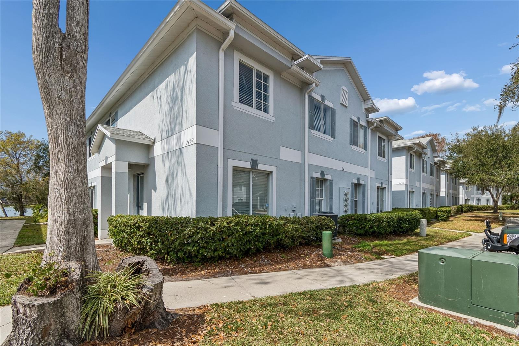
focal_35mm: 15
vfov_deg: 77.3
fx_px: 216
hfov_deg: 100.4
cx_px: 260
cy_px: 173
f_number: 7.1
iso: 100
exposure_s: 1/640
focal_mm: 10
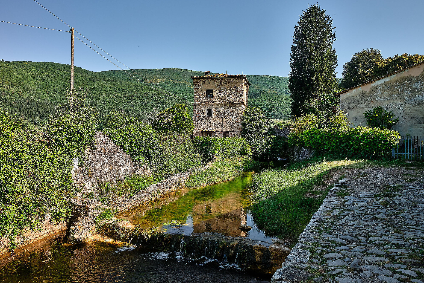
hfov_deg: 67.4
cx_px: 212
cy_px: 142
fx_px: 318
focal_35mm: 27
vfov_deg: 47.9
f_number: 11
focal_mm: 18
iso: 200
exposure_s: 1/58
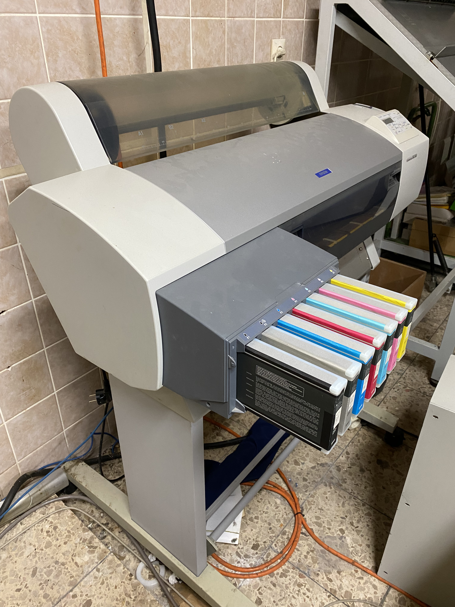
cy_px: 304
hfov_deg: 53.1
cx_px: 228
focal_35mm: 26
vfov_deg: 67.3
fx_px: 456
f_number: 1.8
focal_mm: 4.25
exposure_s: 1/50
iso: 250
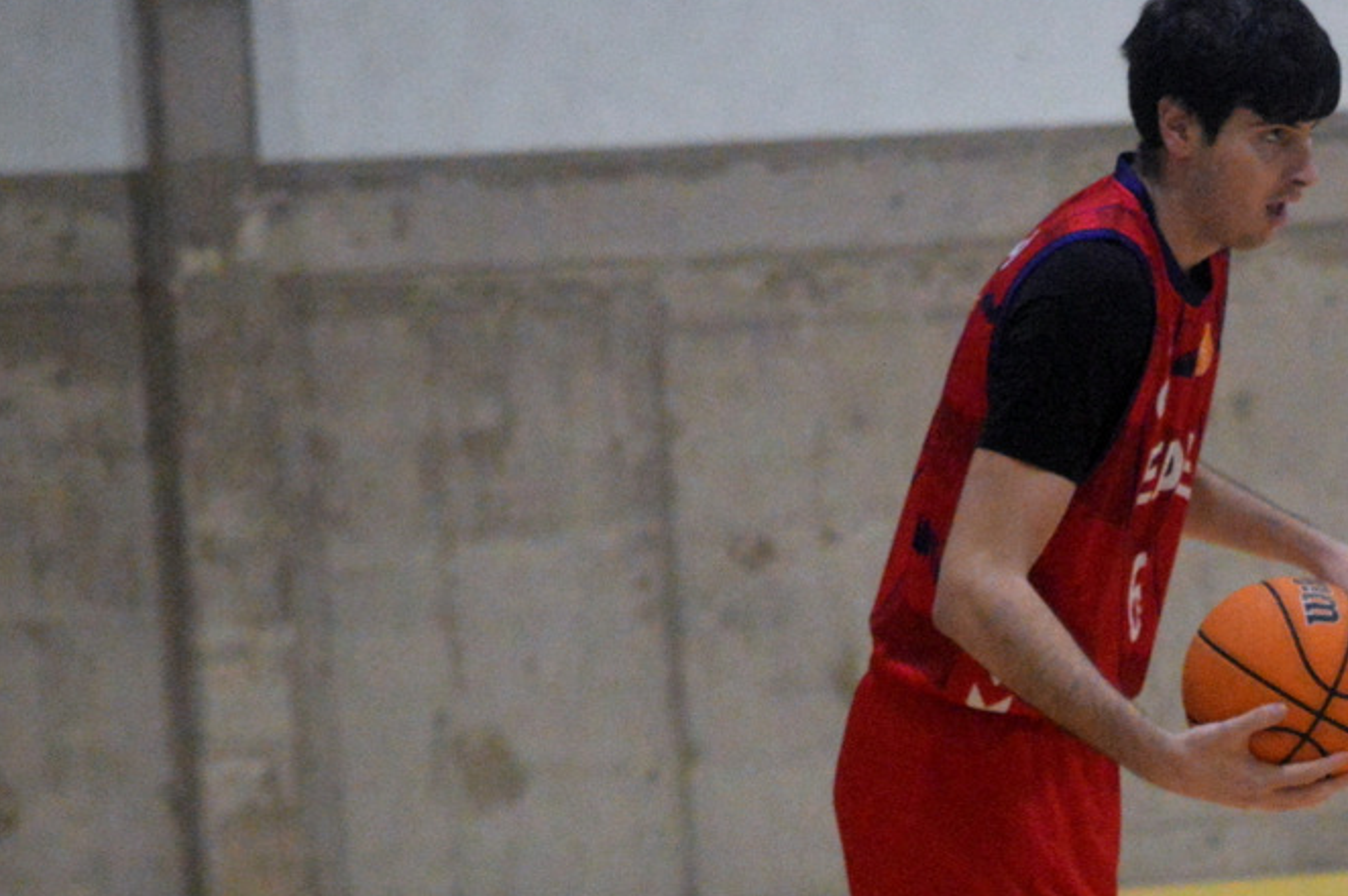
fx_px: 13359
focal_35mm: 357
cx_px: 1425
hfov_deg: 5.8
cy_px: 806
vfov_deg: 3.8
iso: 3200
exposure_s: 1/500
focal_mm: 105
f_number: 6.3
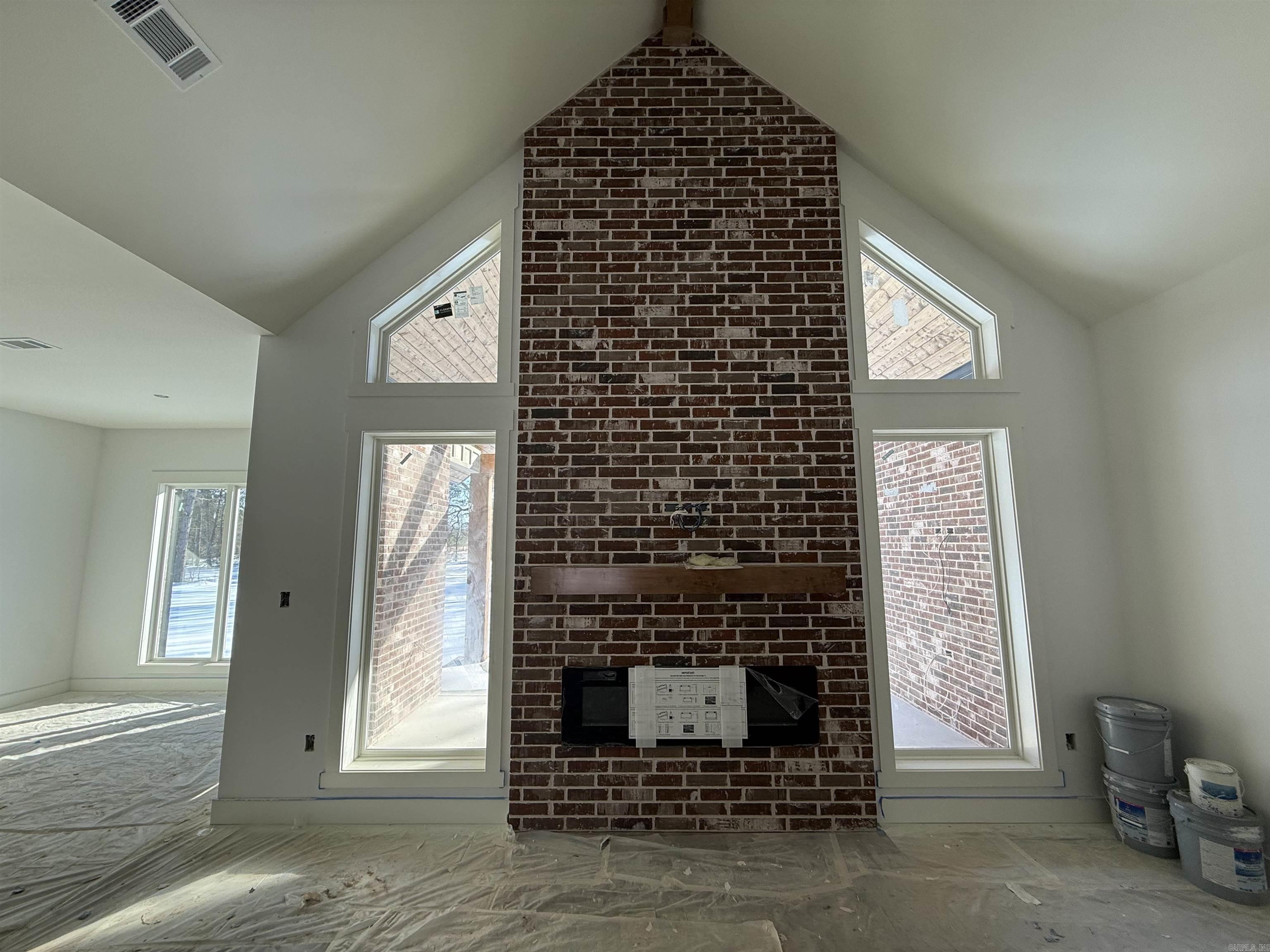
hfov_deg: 102.1
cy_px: 476
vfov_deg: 85.7
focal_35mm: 14
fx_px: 514
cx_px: 635
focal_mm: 2.22
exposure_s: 1/152
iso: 64
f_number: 2.2
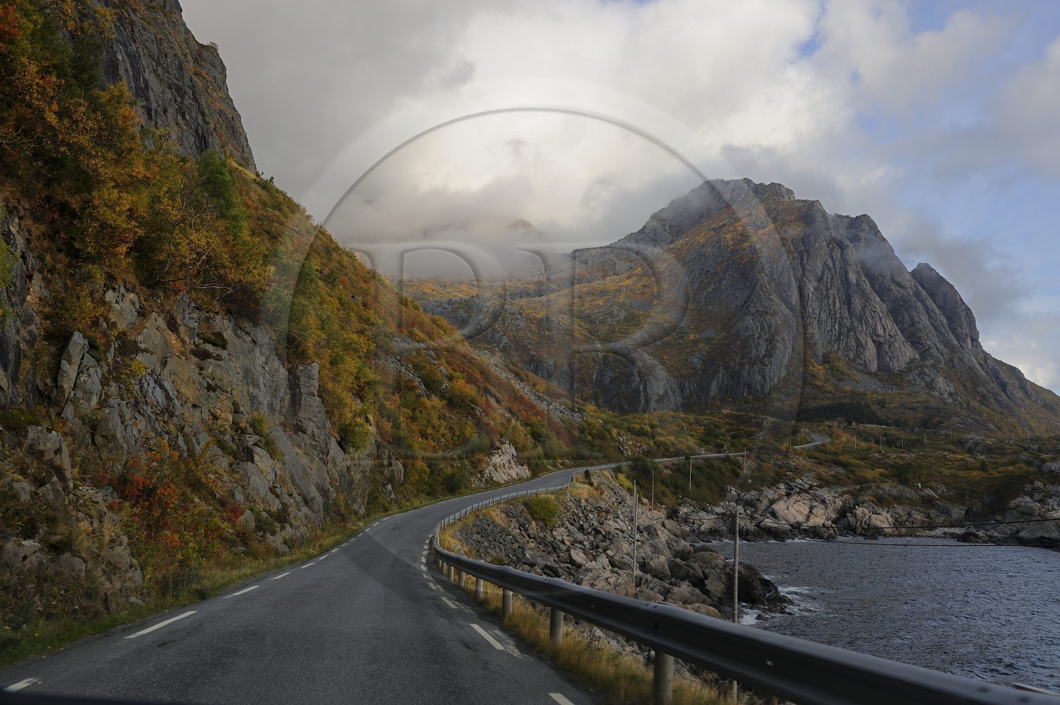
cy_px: 352
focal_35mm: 32
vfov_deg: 41.0
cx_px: 530
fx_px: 941
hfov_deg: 58.8
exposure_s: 1/250
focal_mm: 32
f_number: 8
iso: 200
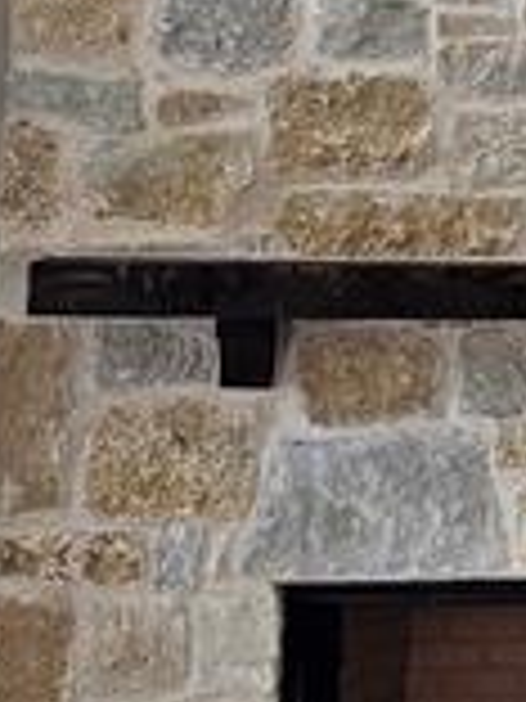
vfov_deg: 17.2
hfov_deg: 12.0
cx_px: 976
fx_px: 2289
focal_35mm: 113
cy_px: 86
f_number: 1.8
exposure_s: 1/170
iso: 250
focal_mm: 5.4
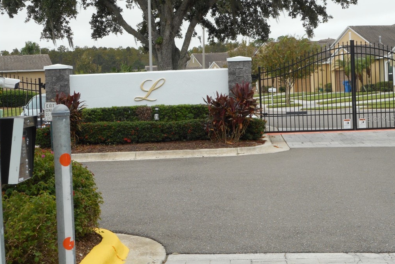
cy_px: 119
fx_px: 889
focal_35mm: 81
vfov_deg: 16.9
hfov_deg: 25.1
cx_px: 197
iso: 80
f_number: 5.5
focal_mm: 13.8
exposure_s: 1/60
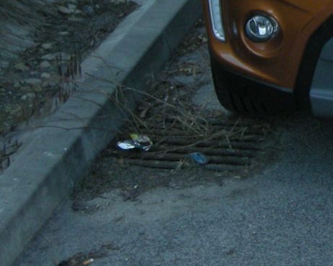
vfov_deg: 10.1
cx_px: 488
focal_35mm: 150
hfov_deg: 12.3
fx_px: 1479
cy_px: -93
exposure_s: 1/213
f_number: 6.4
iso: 200
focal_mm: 7.9
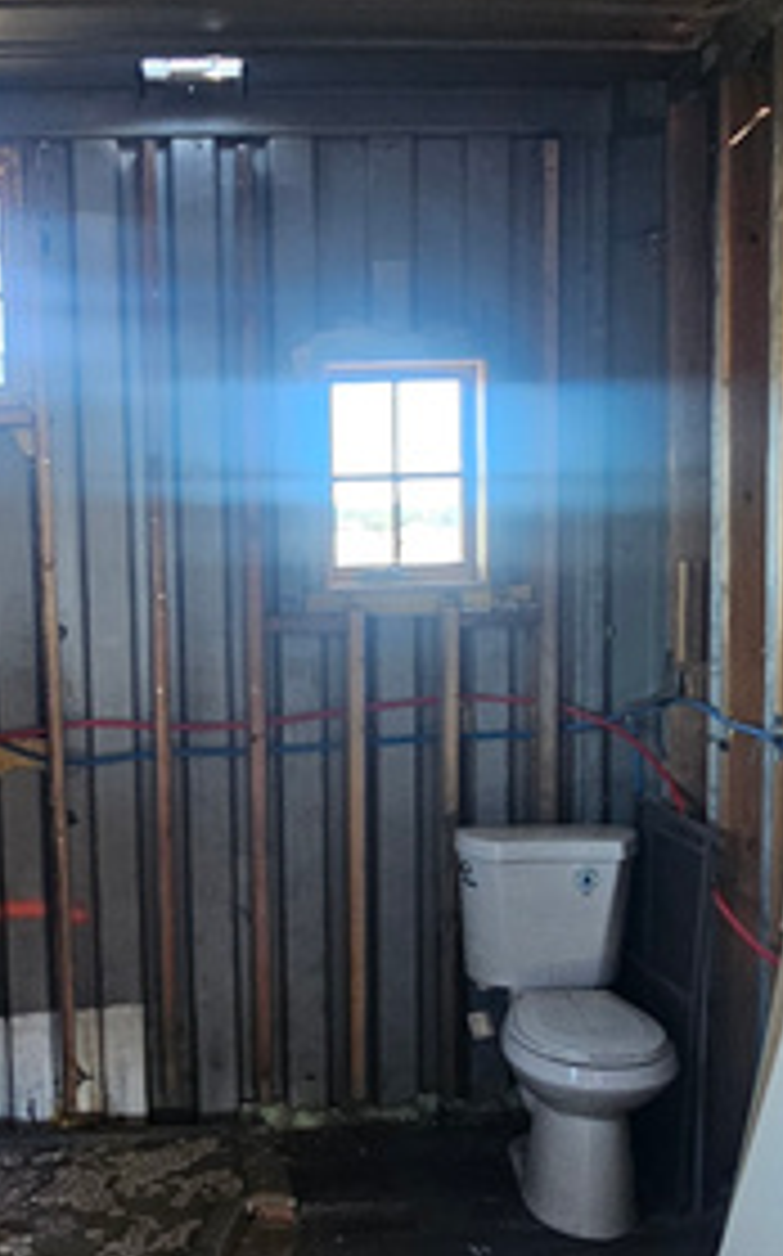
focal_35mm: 38
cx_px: 207
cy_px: 765
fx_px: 1299
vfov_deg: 51.2
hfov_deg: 33.0
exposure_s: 1/30
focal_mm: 2.2
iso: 400
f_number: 2.2
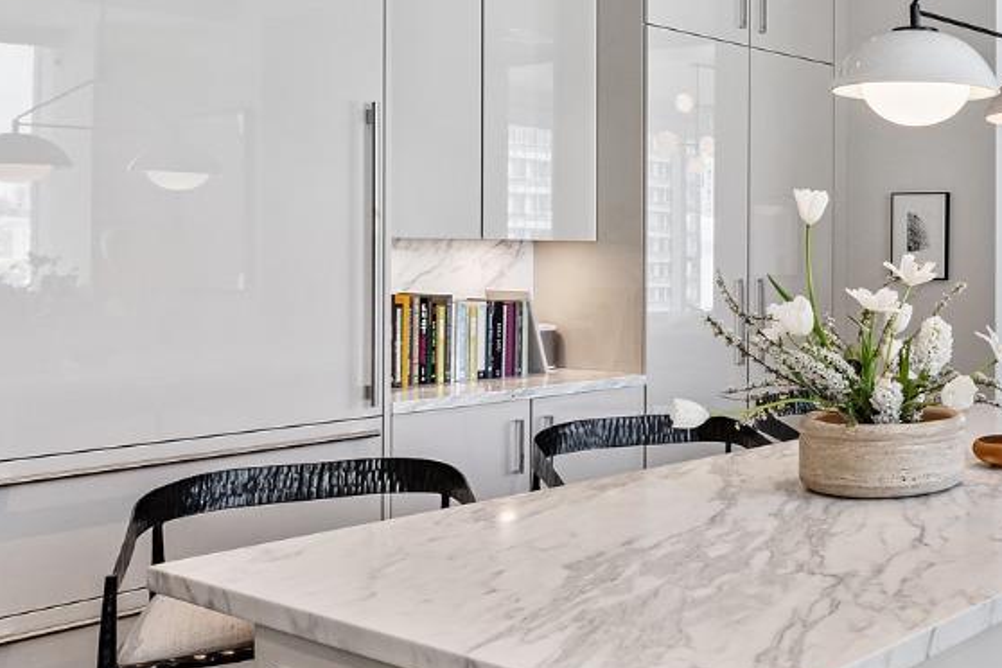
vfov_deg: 31.1
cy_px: 265
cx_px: 1052
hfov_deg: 38.9
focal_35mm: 43
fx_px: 1197
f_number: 11
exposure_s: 1/25
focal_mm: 16
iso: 400
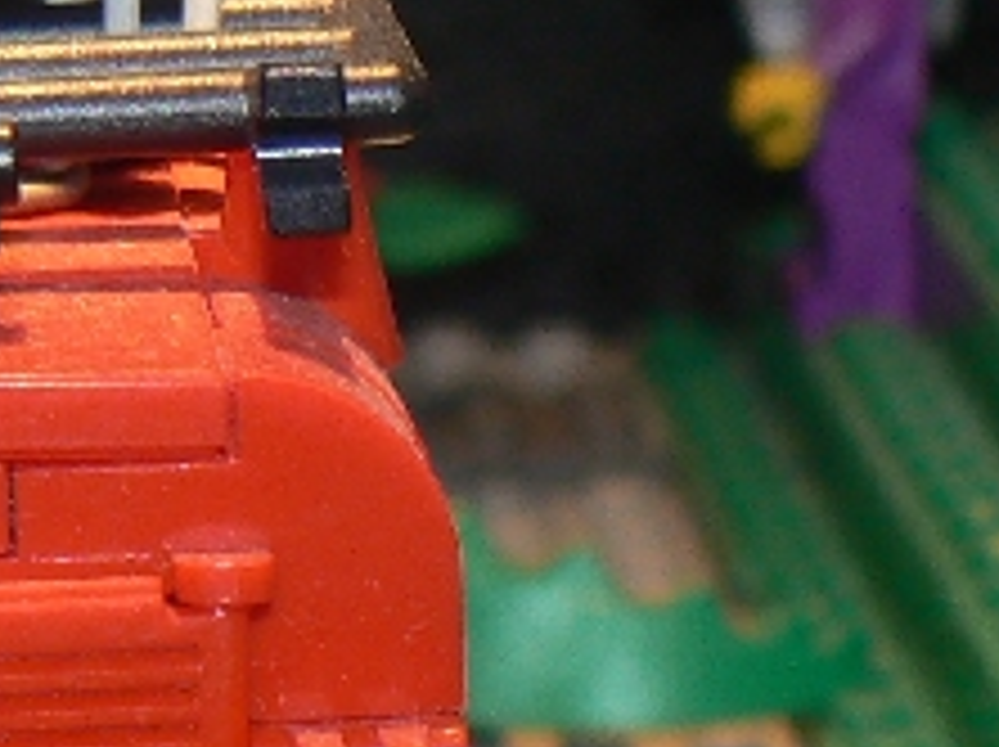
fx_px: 7985
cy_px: 1120
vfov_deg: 5.3
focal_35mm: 277
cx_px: -18
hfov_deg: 7.1
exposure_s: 1/30
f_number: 3.2
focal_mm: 10.1
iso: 100
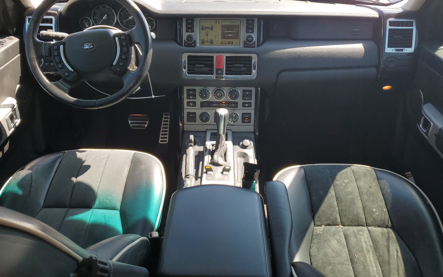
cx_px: 224
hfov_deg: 66.5
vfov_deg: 44.5
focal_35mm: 28
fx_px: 338
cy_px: 131
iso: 50
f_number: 1.5
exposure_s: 1/370
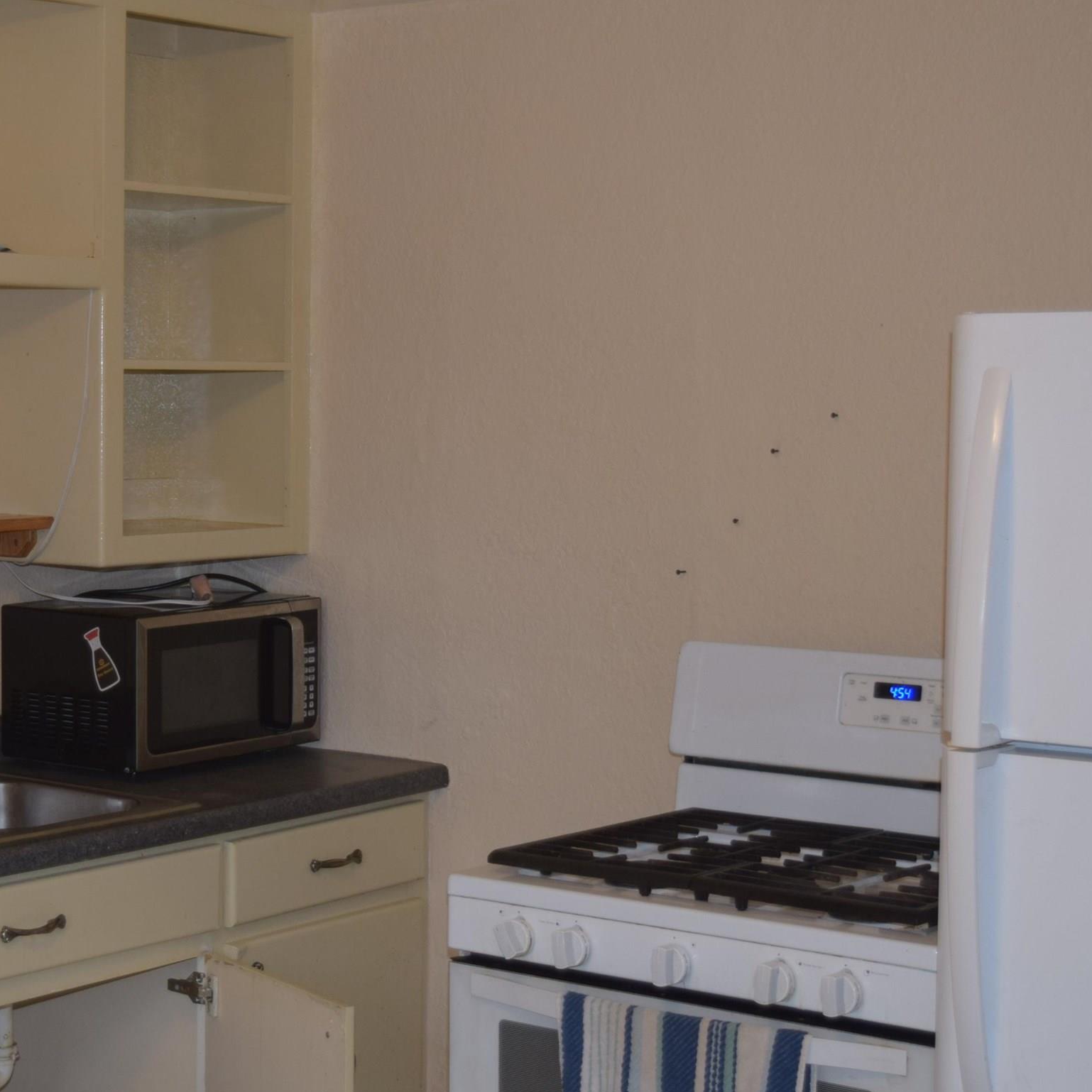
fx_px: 2636
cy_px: 556
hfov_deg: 23.2
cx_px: 305
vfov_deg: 23.4
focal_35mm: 74
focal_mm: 29
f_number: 4.2
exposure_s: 1/60
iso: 560
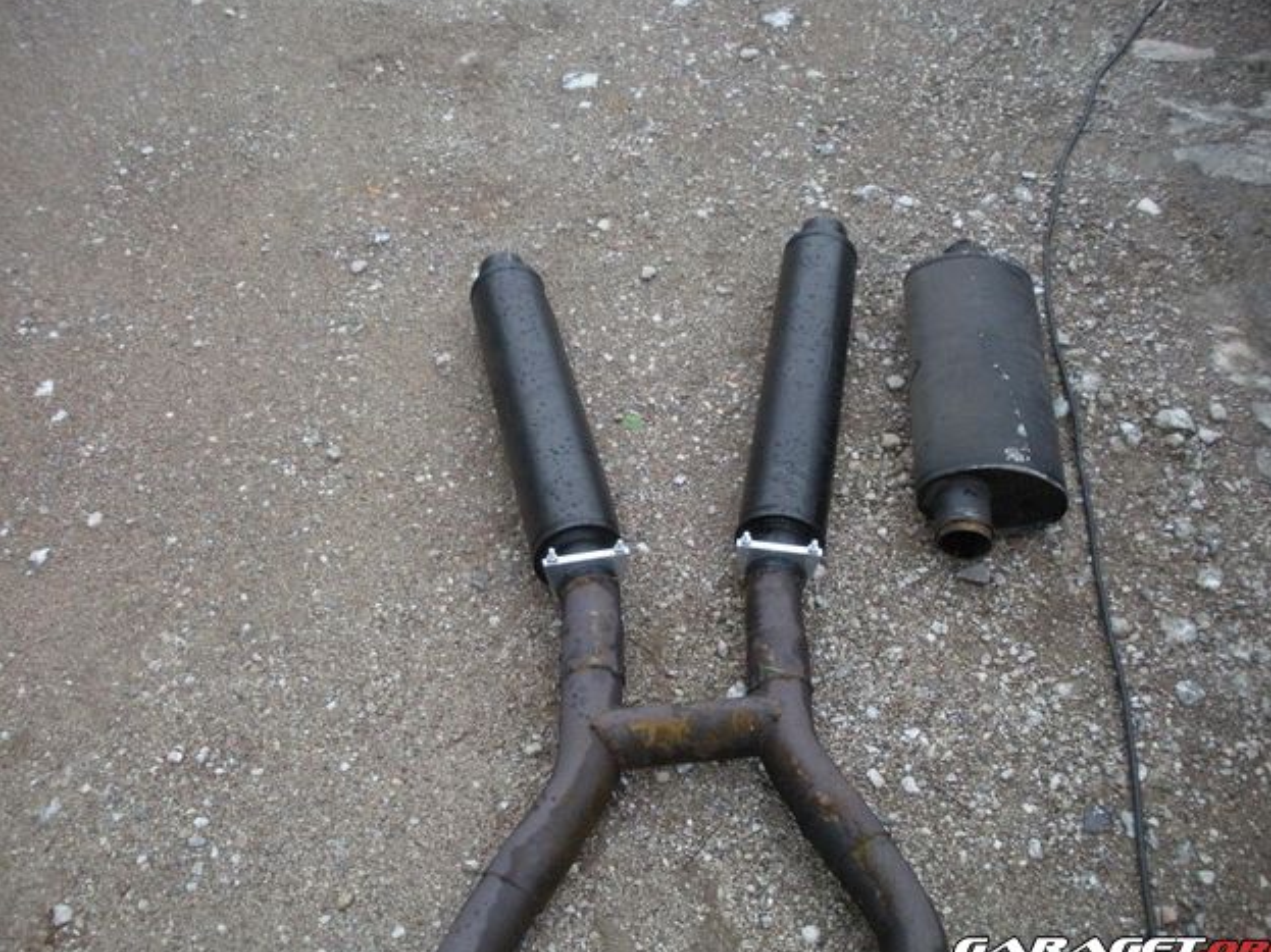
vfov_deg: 38.7
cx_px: 651
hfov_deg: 50.1
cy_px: 479
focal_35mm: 37
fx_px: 1358
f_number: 3.5
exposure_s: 1/388
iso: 400
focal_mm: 6.3
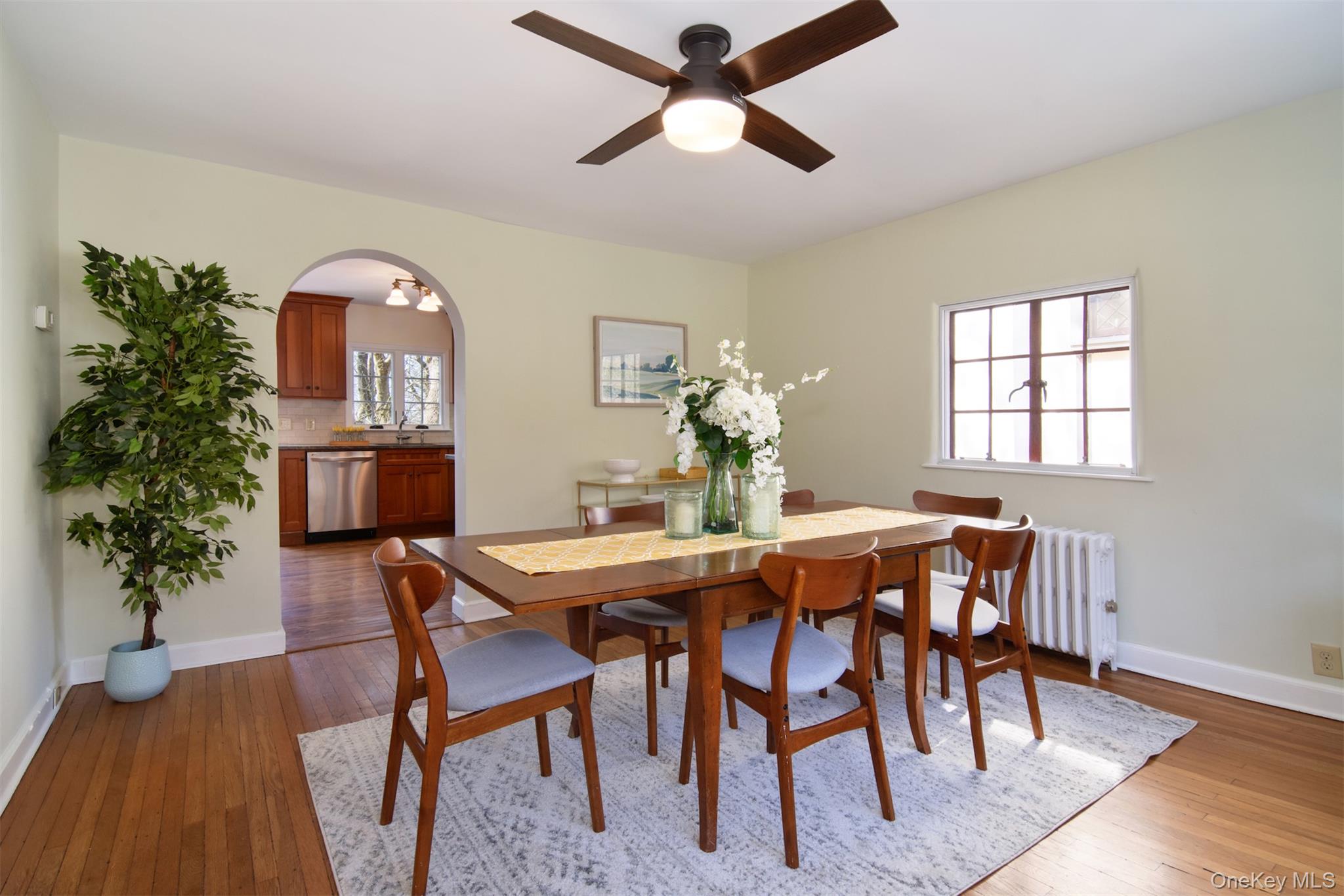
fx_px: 616
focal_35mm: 16
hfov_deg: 95.0
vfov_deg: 72.0
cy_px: 448
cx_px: 672
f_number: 11
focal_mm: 11
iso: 640
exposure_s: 1/60
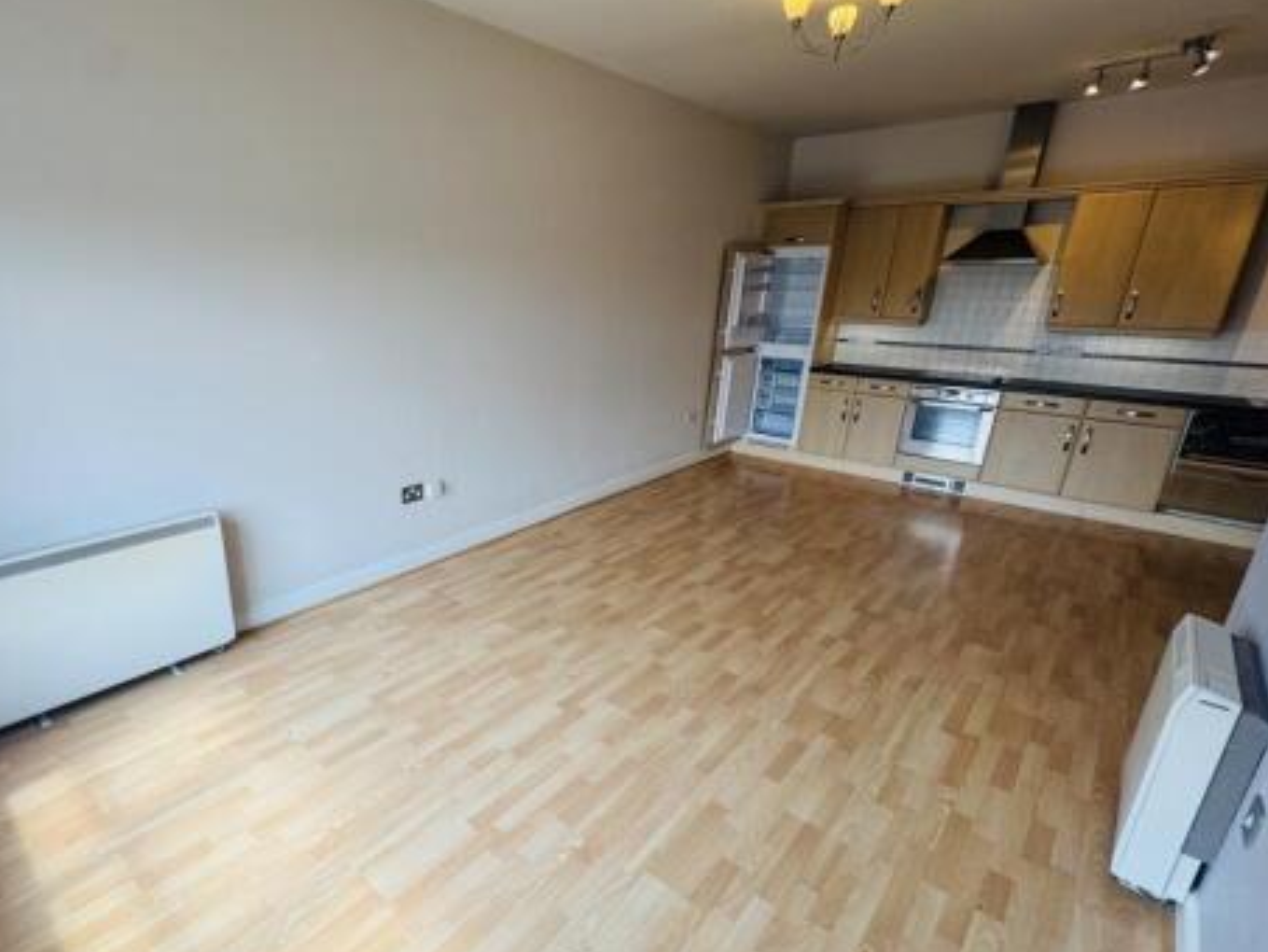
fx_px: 660
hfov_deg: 86.1
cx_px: 477
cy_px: 503
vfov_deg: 71.6
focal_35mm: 18
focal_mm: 2.22
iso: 40
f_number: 2.2
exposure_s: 1/171
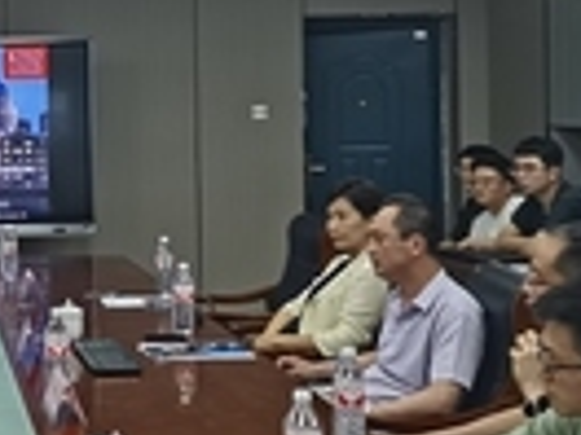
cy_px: 110
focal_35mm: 79
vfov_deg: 18.5
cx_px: -66
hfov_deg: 23.2
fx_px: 1326
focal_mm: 5.58
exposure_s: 1/100
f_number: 1.8
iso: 80
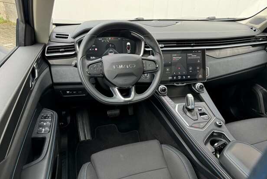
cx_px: 139
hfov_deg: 69.3
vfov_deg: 49.6
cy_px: 95
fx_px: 193
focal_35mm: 26
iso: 125
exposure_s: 1/121
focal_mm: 6.76
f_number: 1.78
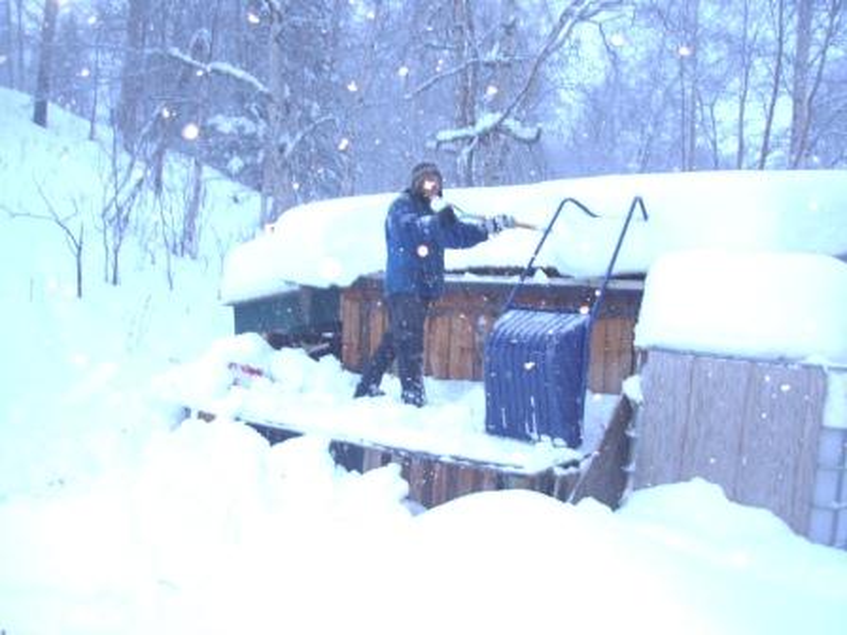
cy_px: 318
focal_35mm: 38
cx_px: 424
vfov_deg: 37.7
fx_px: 930
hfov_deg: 49.0
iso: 50
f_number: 2.9
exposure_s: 1/2.7
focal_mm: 6.3
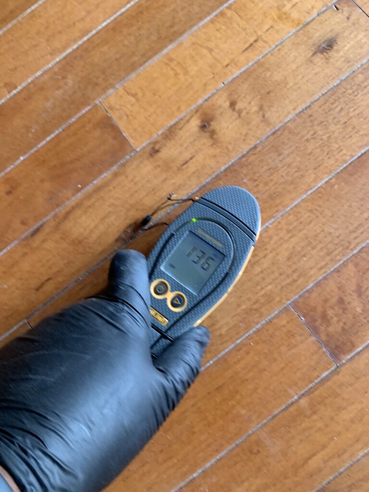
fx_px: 370
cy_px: 246
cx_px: 184
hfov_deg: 53.1
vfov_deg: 67.3
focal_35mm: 26
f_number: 1.8
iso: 100
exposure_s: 1/63
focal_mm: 4.25
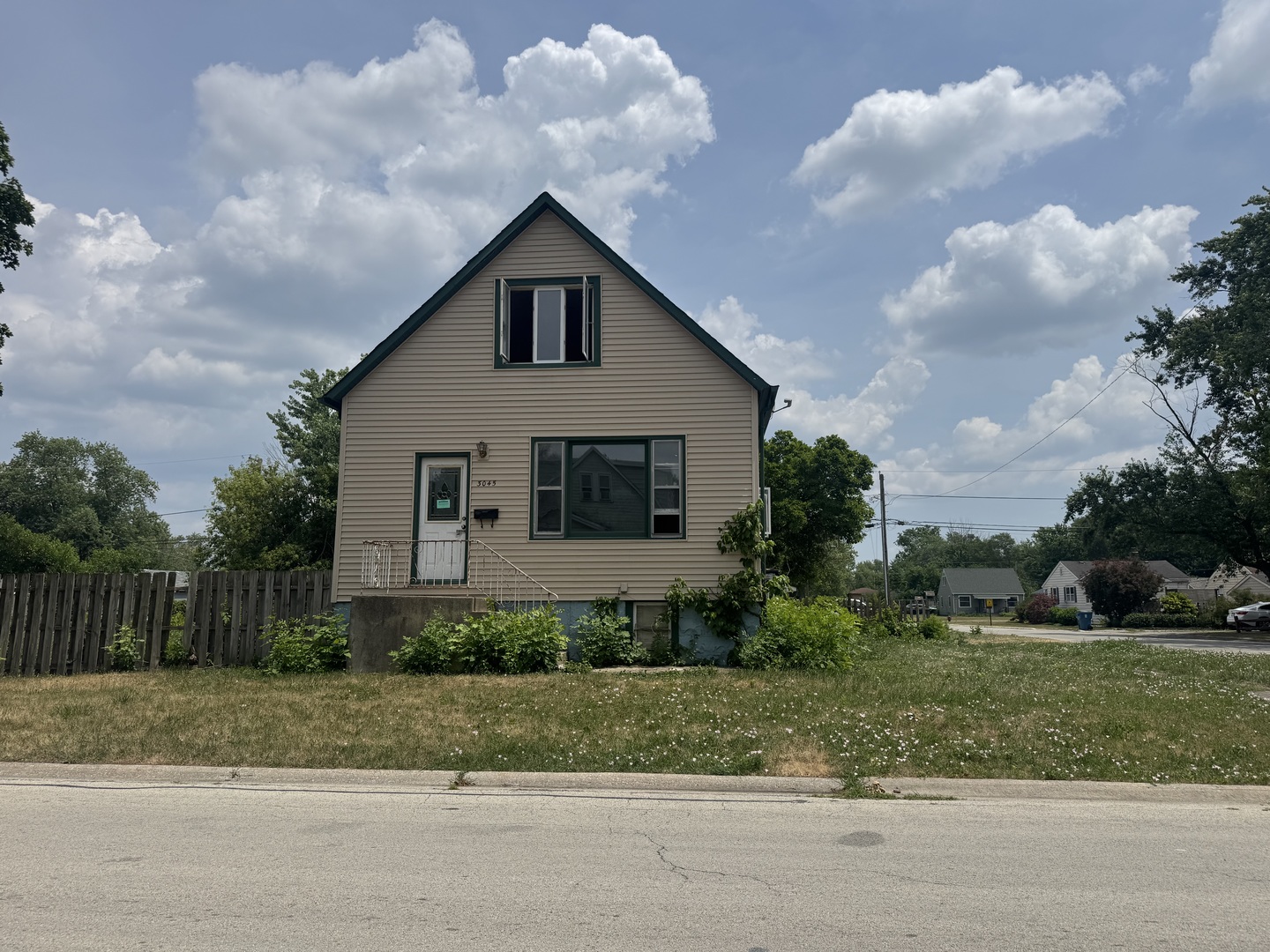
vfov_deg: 56.8
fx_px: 881
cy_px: 476
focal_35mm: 24
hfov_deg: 71.6
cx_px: 635
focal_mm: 6.76
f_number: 1.78
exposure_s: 1/10417
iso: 80
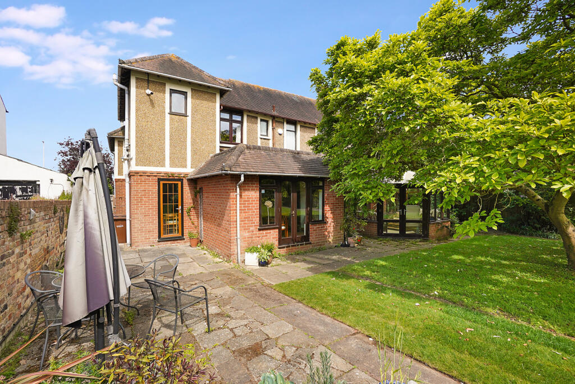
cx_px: 288
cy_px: 192
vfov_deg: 77.3
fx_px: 240
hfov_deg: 100.4
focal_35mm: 15
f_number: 9
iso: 200
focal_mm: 10
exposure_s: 1/160
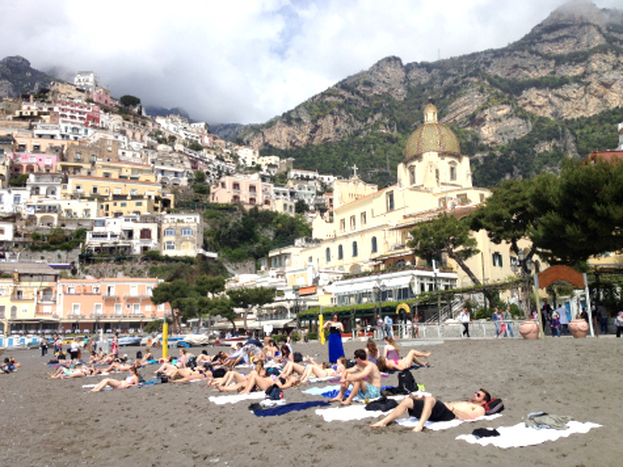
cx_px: 312
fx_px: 630
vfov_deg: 40.7
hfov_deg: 52.6
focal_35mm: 35
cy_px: 234
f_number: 2.4
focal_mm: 4.28
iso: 50
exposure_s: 1/2907
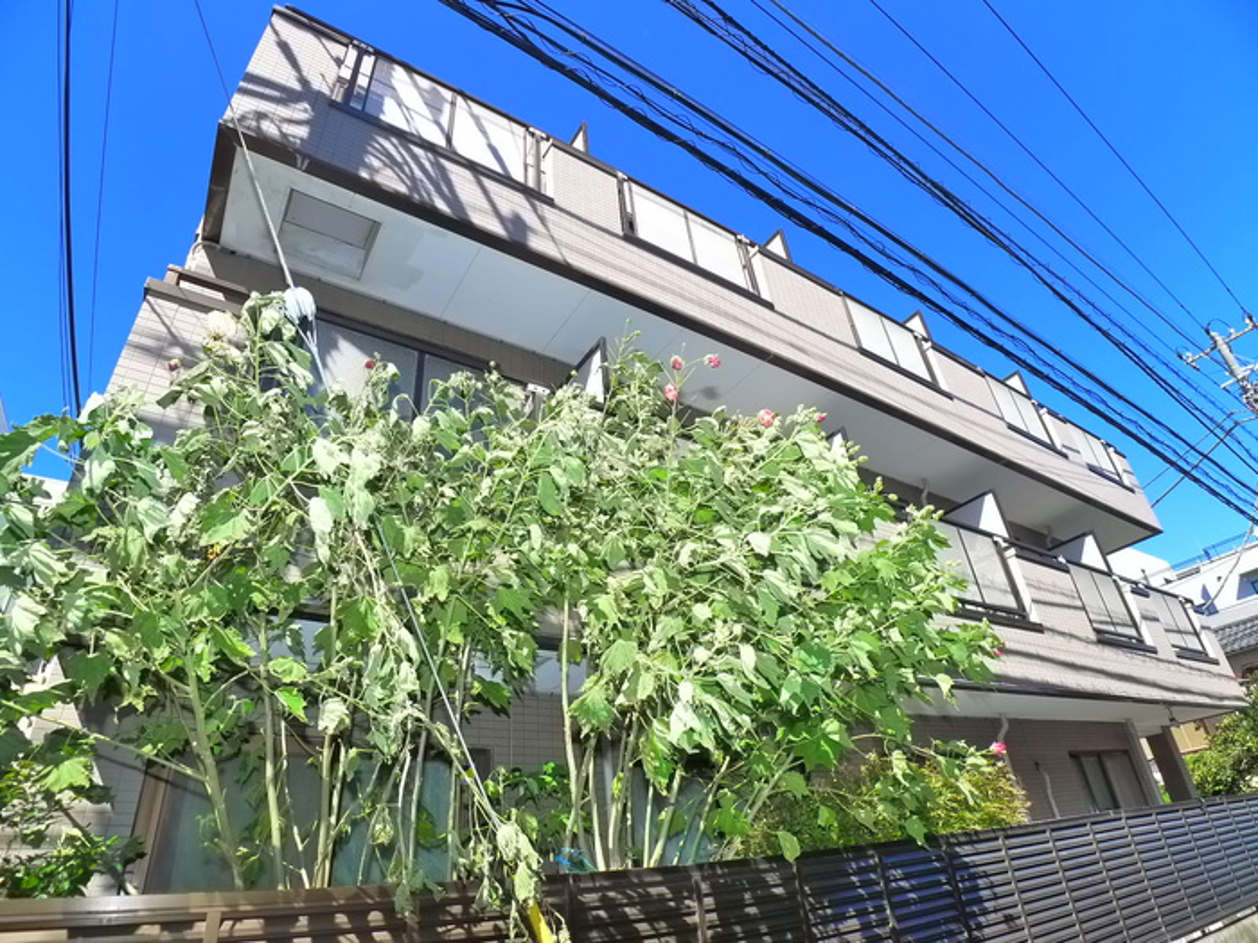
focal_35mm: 24
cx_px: 629
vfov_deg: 56.8
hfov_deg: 71.6
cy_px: 472
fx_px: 872
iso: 400
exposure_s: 1/400
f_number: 3.5
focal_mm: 5.1
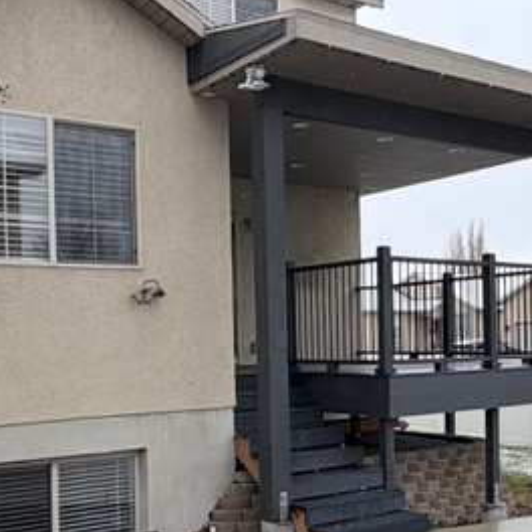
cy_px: 347
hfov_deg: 35.3
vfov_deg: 35.1
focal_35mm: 48
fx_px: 835
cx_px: 280
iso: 50
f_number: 2.2
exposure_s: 1/502
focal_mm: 2.22
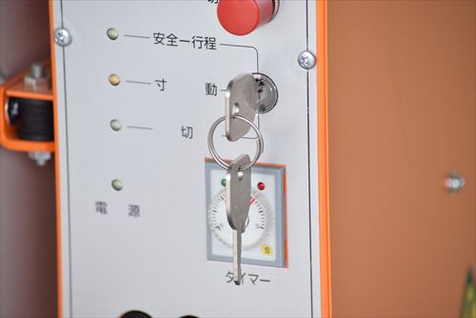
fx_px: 3671
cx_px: 238
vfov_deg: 5.0
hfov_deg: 7.4
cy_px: 159
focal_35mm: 278
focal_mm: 185
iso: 1250
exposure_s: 1/200
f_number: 6.3
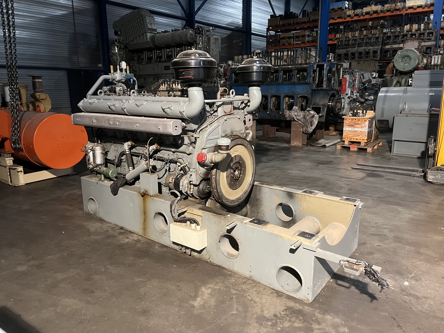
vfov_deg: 53.1
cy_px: 166
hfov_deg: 67.3
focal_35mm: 26
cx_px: 222
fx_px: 333
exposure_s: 1/50
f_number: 1.5
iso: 500
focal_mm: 5.7
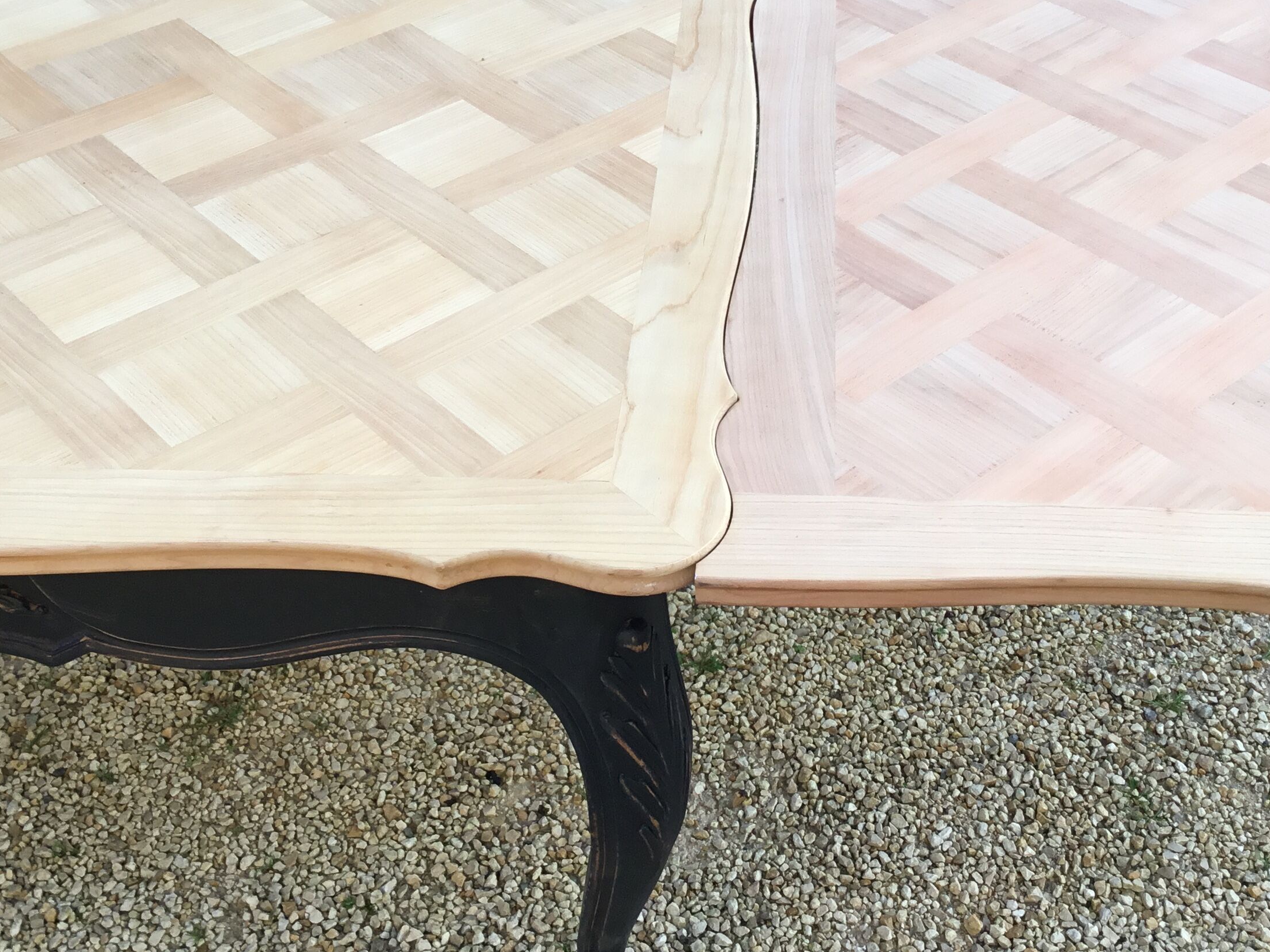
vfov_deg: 31.4
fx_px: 1688
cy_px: 382
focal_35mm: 46
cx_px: 701
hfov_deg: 41.2
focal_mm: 3.3
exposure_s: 1/100
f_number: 2.4
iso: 25
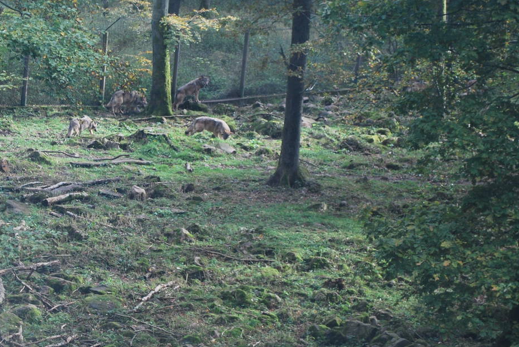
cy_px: 116
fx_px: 2062
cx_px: 115
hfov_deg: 14.3
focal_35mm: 143
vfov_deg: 9.6
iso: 200
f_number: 5.6
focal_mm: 55
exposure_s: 1/80
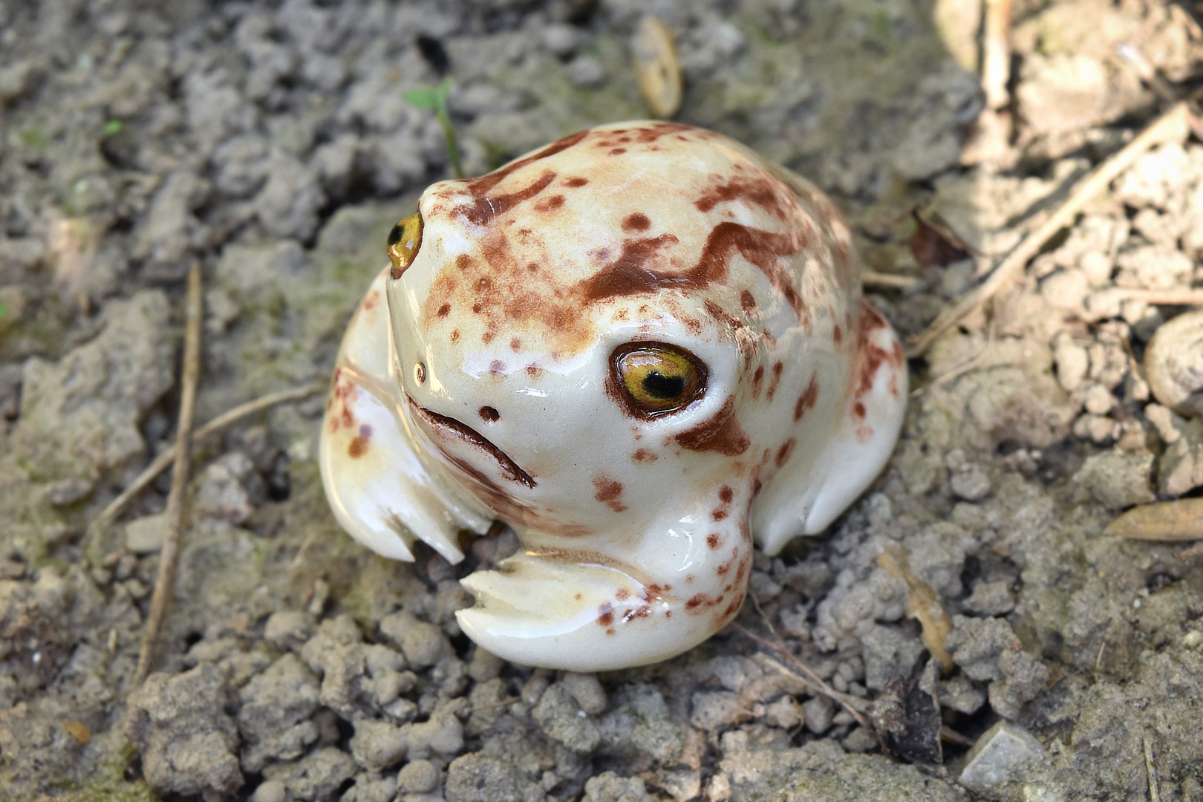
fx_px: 2757
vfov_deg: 16.6
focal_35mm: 82
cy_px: 401
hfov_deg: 24.6
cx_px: 602
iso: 500
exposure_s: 1/20
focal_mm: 55
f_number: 13
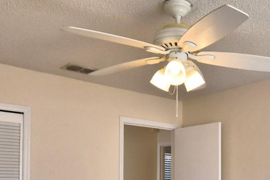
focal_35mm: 44
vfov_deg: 28.8
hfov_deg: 42.9
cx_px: 207
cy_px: 174
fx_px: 330
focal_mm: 10
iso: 200
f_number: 4.5
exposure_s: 1/125
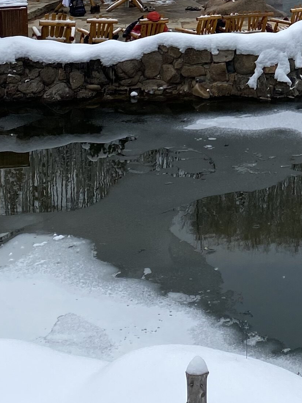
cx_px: 345
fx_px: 1104
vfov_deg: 19.6
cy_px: -54
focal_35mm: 95
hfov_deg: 15.1
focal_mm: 4.25
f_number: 1.8
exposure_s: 1/4608
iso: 32
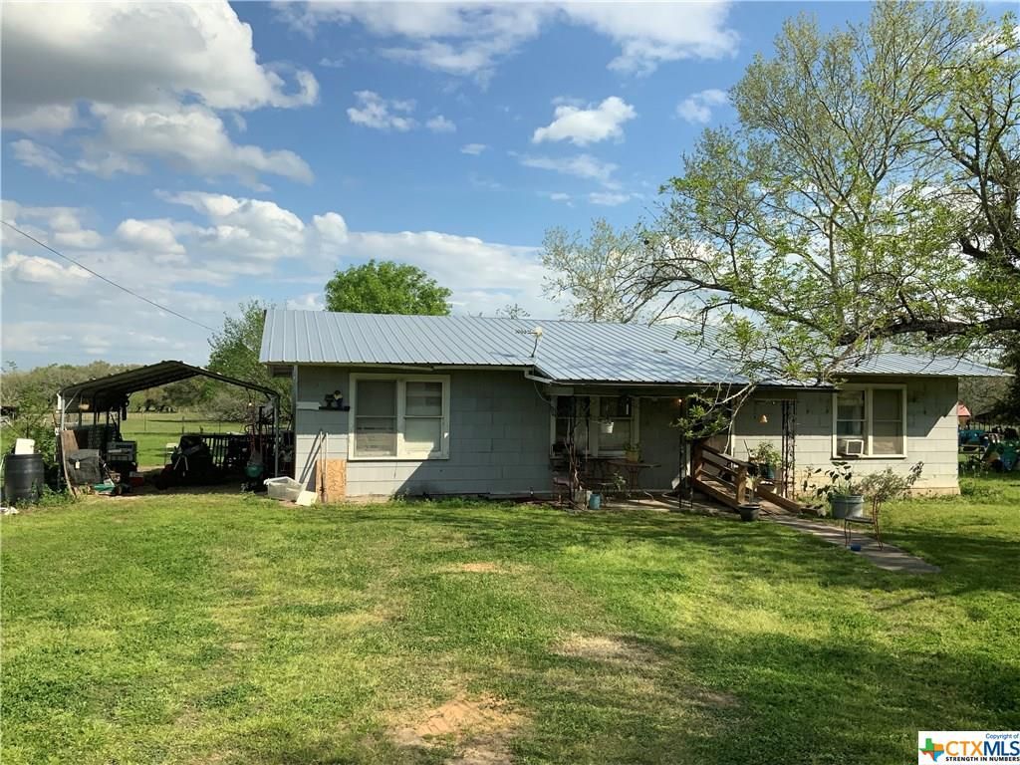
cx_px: 510
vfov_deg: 48.2
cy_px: 382
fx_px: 855
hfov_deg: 61.7
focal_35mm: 29
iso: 20
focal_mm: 3
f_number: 1.8
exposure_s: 1/2320
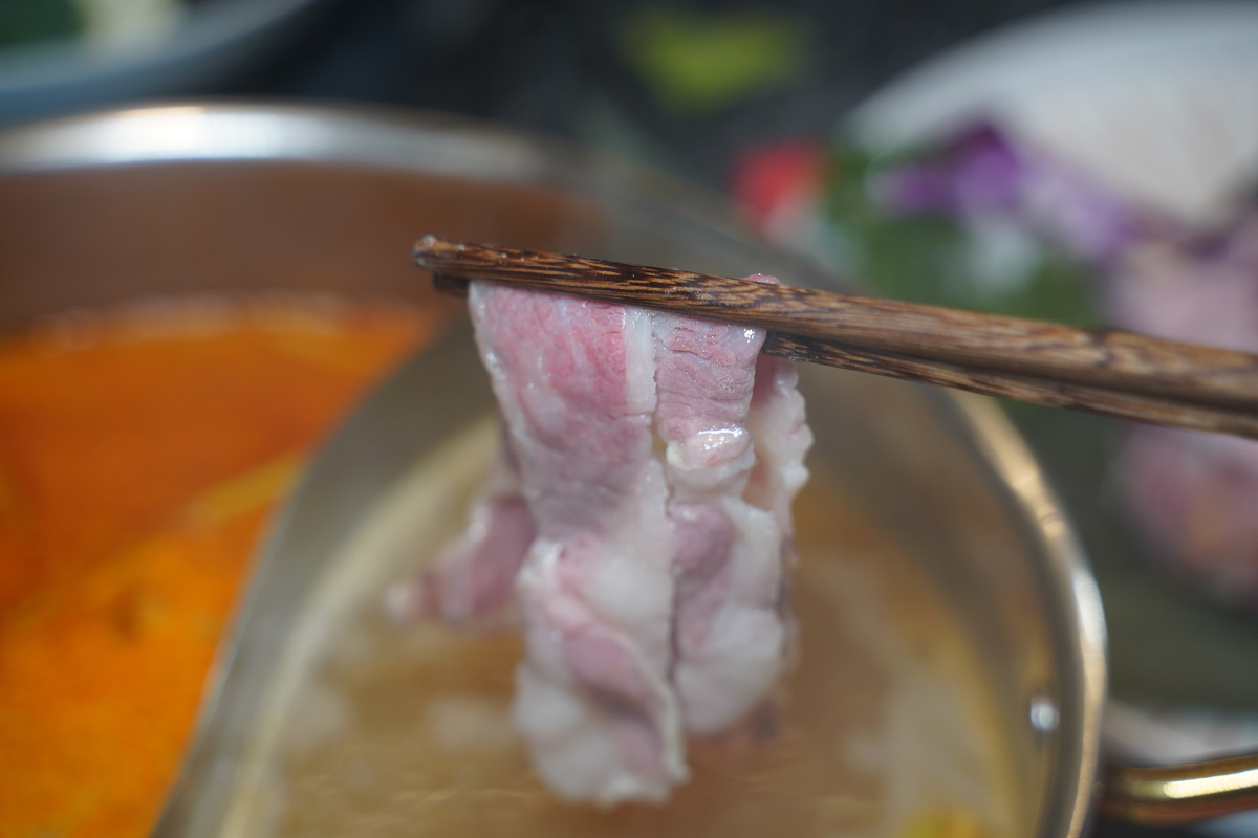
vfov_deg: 18.2
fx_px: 2621
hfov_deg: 27.0
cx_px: 629
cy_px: 419
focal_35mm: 75
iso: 500
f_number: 4
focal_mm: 75
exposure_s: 1/80
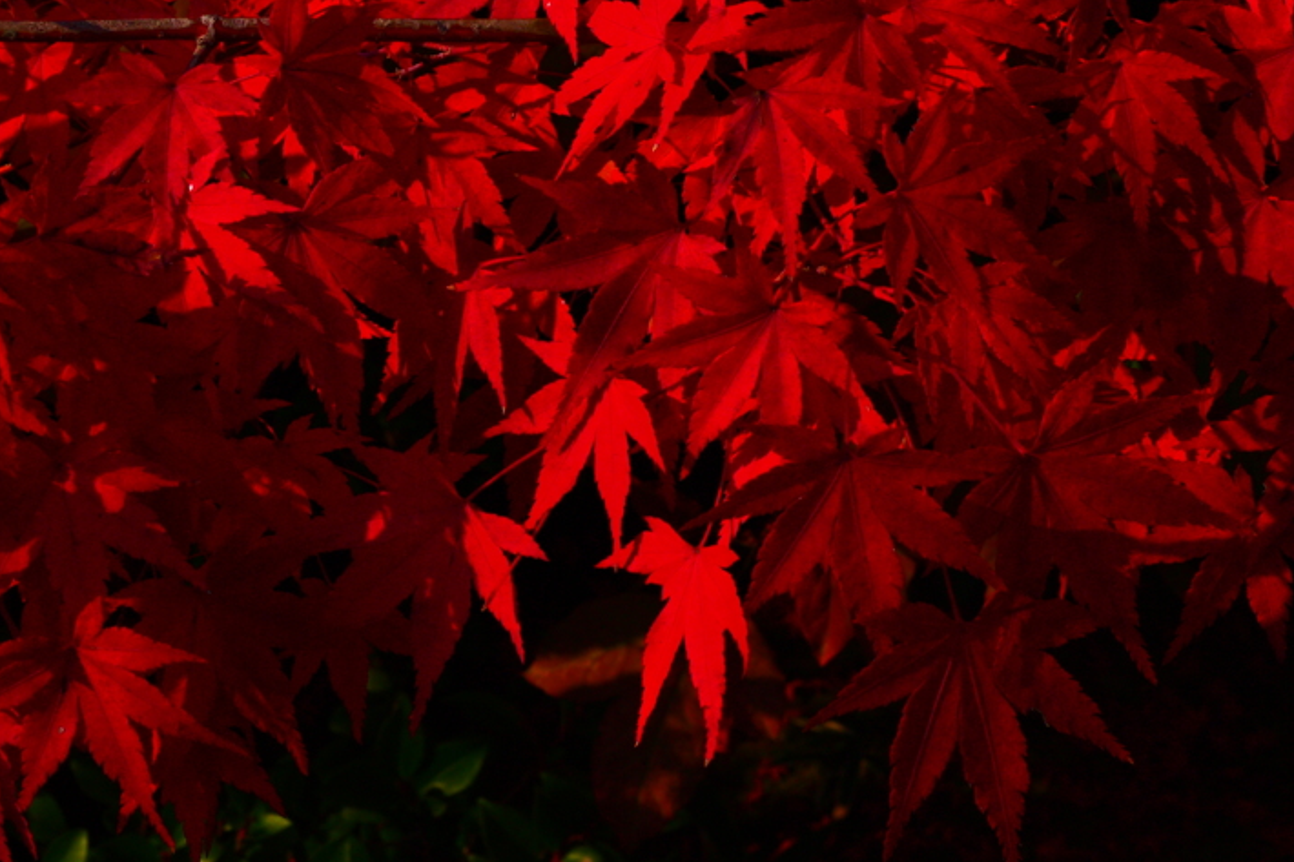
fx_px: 2695
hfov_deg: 26.9
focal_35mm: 75
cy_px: 459
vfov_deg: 18.2
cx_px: 521
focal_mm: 25
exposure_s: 1/320
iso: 160
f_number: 11
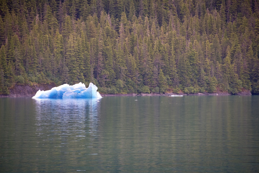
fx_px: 1511
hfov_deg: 9.8
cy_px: 86
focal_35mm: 210
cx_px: 130
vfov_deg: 6.5
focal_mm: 210
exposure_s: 1/500
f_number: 5.3
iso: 560
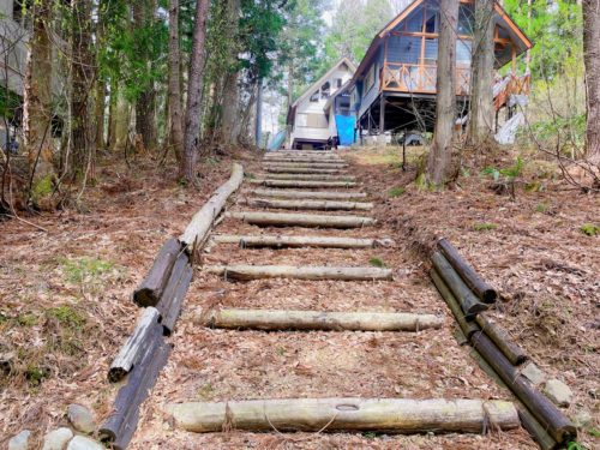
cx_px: 300
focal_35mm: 26
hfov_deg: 67.3
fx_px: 451
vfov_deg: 53.1
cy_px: 225
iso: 32
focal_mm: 4.2
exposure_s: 1/231
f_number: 1.6
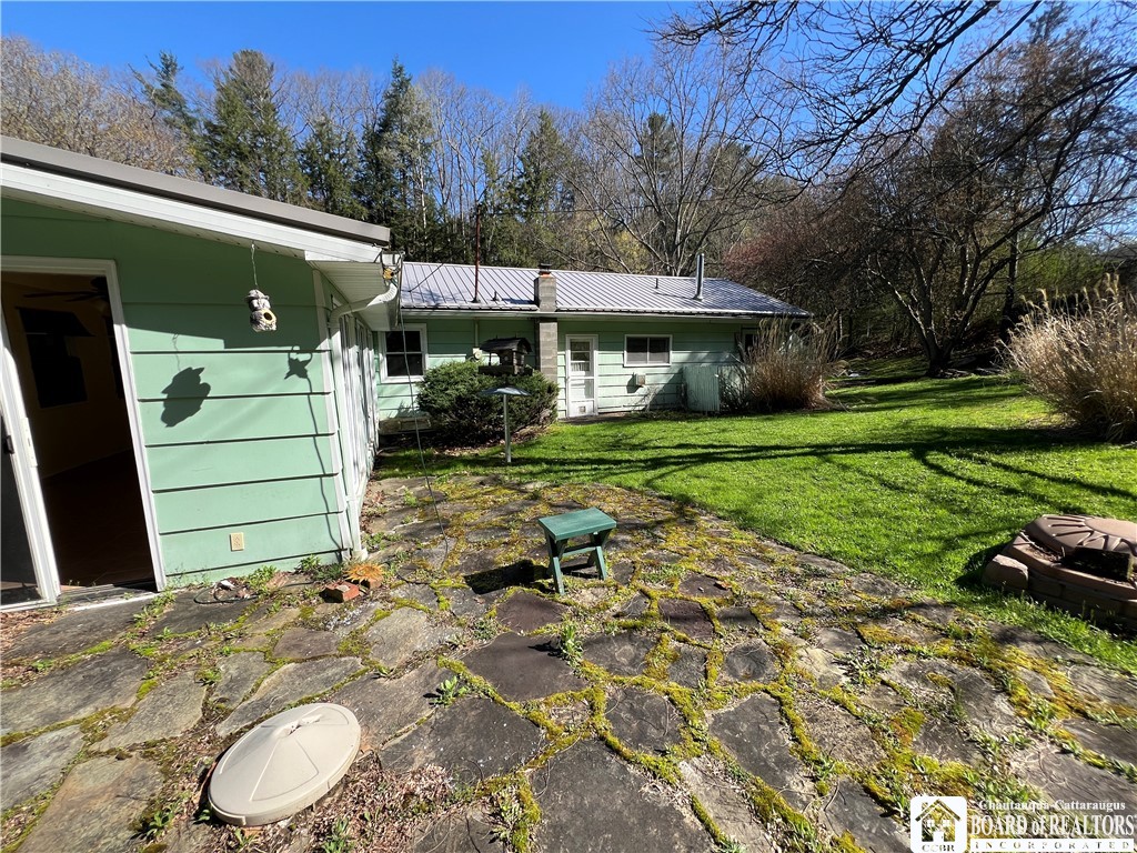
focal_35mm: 13
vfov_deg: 89.9
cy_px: 426
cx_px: 568
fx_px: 427
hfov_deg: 106.2
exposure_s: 1/853
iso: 32
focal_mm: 1.57
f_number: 1.8
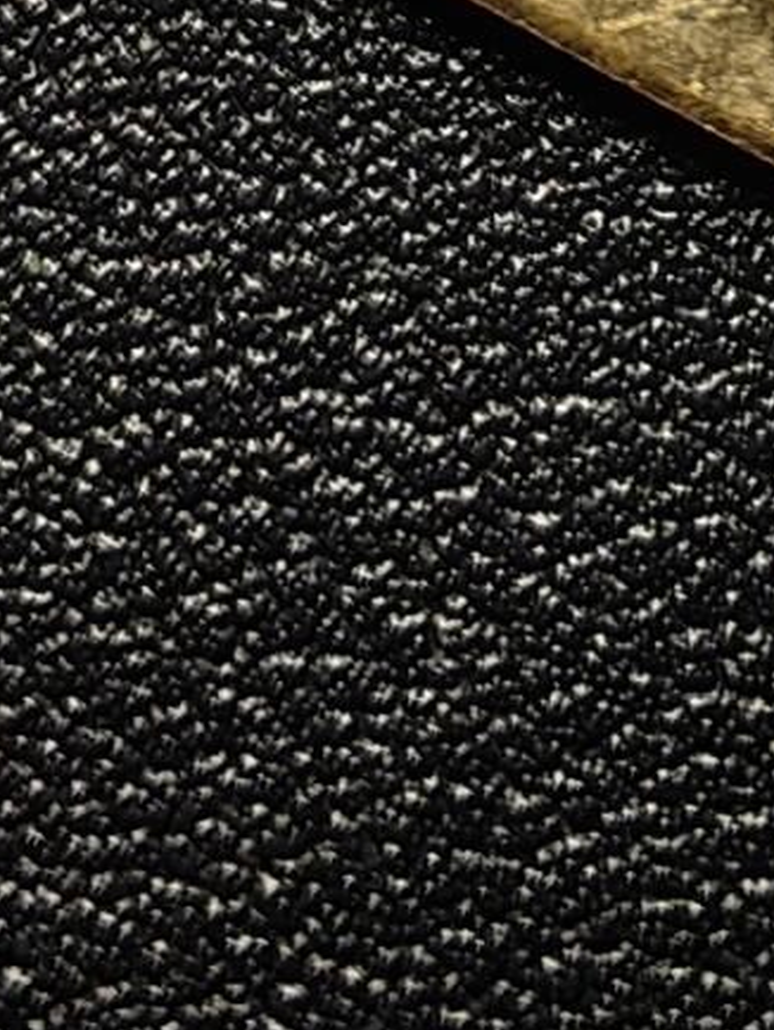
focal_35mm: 145
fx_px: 4319
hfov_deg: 10.1
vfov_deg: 12.0
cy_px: -1075
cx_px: 890
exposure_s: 1/598
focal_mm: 5.75
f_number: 2
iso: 160
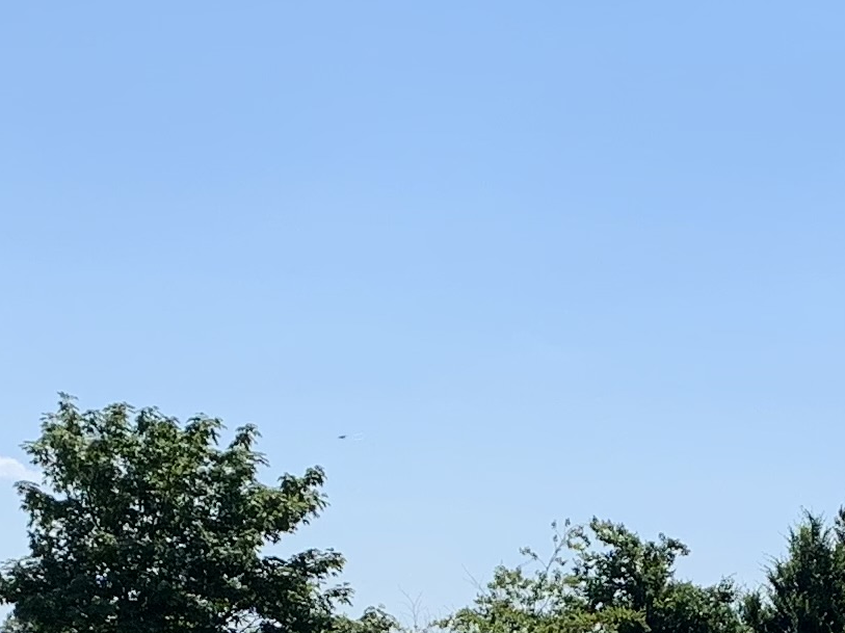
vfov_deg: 10.8
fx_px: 3148
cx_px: 811
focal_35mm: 129
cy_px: 1137
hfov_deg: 15.1
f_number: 1.8
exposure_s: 1/3521
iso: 25
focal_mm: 4.25
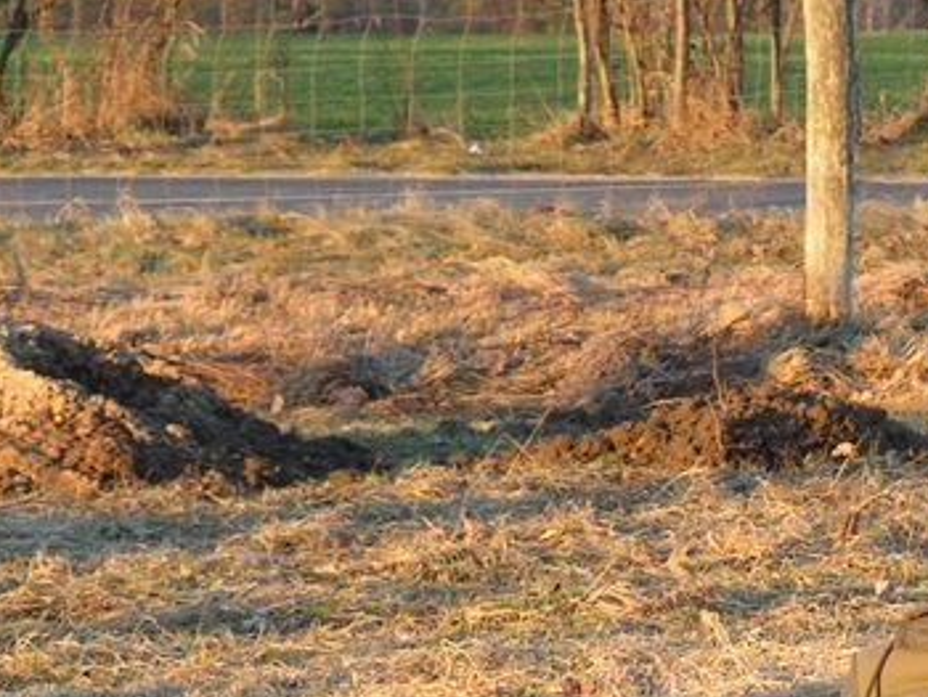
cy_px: 623
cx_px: 1008
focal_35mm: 384
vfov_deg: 3.9
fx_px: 10301
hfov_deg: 5.1
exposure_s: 1/200
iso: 125
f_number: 3.2
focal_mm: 27.9
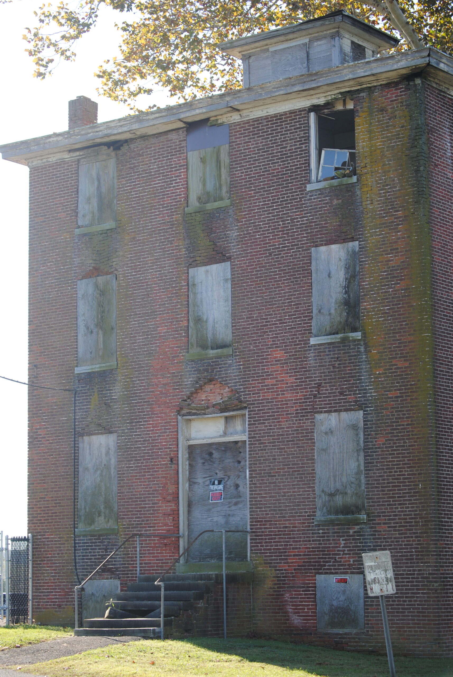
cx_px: 226
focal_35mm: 82
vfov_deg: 24.6
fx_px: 1552
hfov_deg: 16.6
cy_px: 338
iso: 100
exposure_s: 1/125
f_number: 5.6
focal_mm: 55
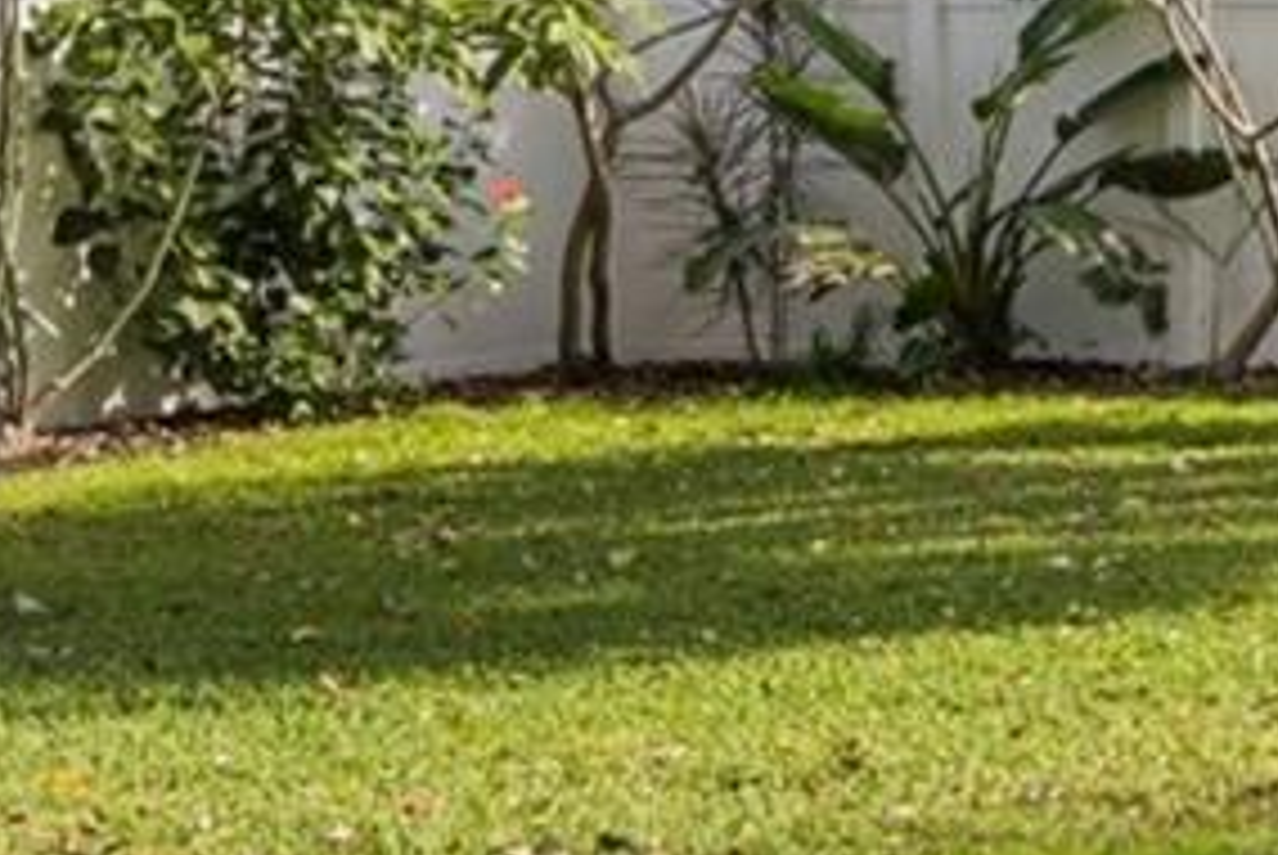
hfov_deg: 16.0
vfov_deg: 15.0
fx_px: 3198
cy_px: 58
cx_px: 2754
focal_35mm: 90
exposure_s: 1/800
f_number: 8
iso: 400
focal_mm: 16
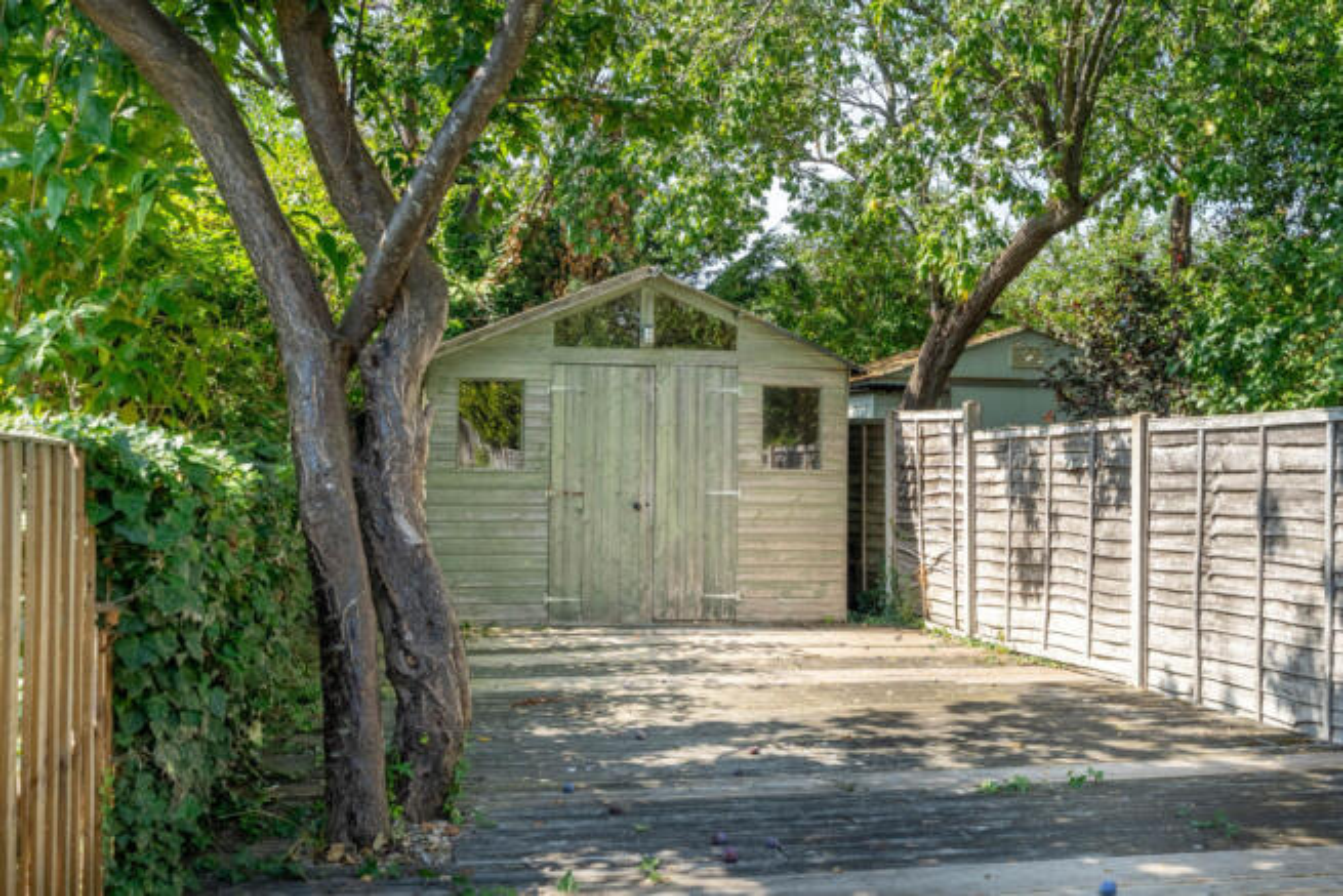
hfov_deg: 54.4
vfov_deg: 37.9
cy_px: 448
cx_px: 672
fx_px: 1306
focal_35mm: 35
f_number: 8
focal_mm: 35
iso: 320
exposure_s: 1/1000
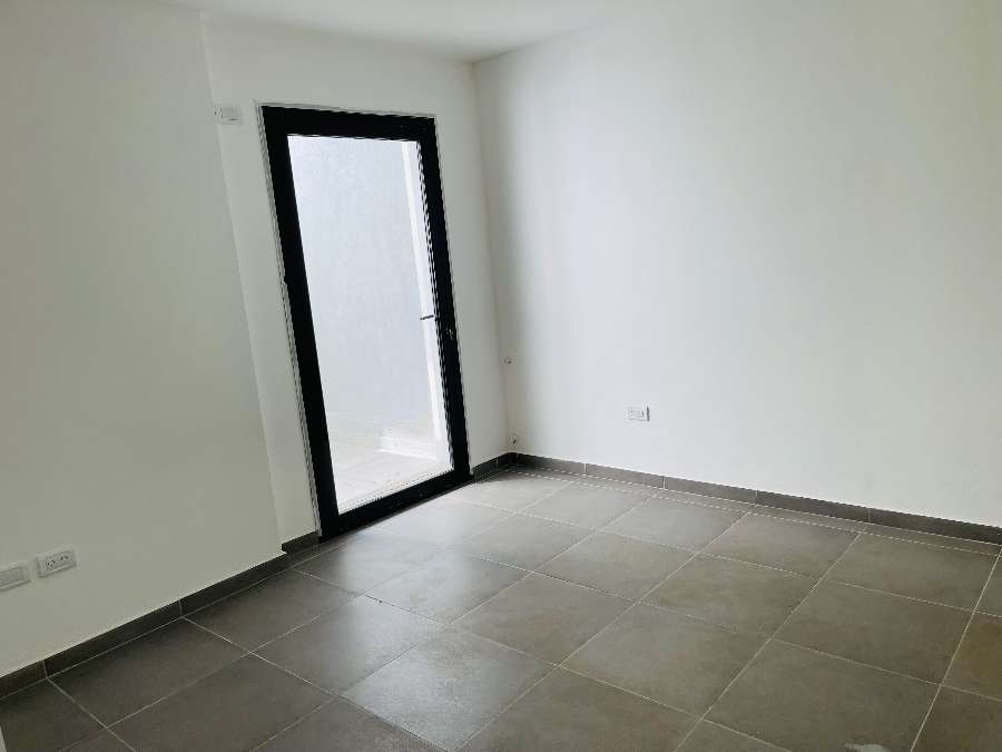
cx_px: 501
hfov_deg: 67.3
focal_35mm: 26
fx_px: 753
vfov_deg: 53.1
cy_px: 376
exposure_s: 1/157
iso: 32
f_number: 1.6
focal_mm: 5.1
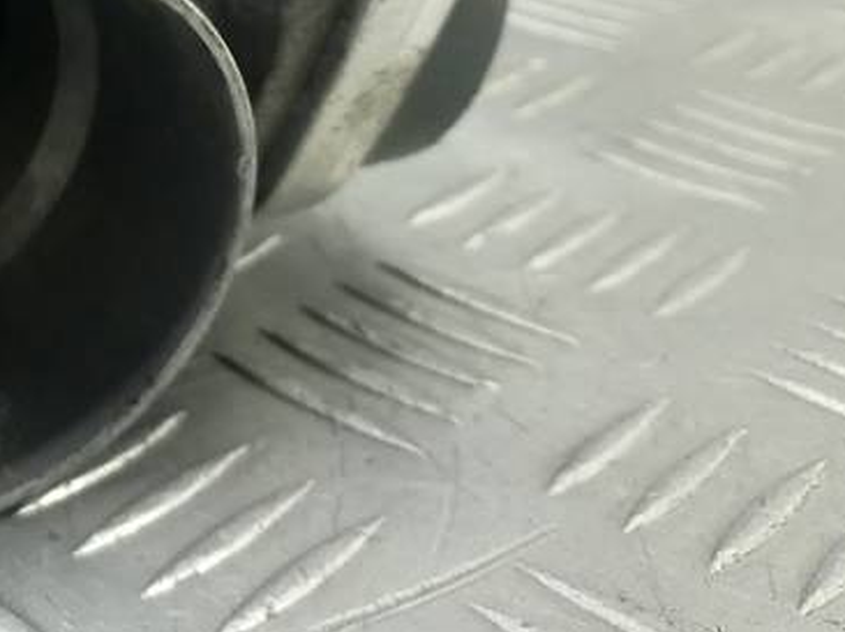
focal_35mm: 70
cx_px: -118
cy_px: -131
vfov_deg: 19.7
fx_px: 1708
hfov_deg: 25.5
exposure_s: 1/50
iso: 100
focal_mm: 4.6
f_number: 1.8
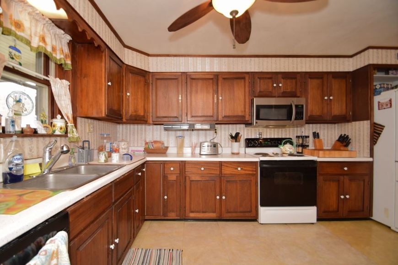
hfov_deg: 100.4
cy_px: 132
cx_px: 199
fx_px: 166
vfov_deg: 77.3
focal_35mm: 15
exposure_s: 1/30
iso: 200
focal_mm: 10
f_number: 3.5
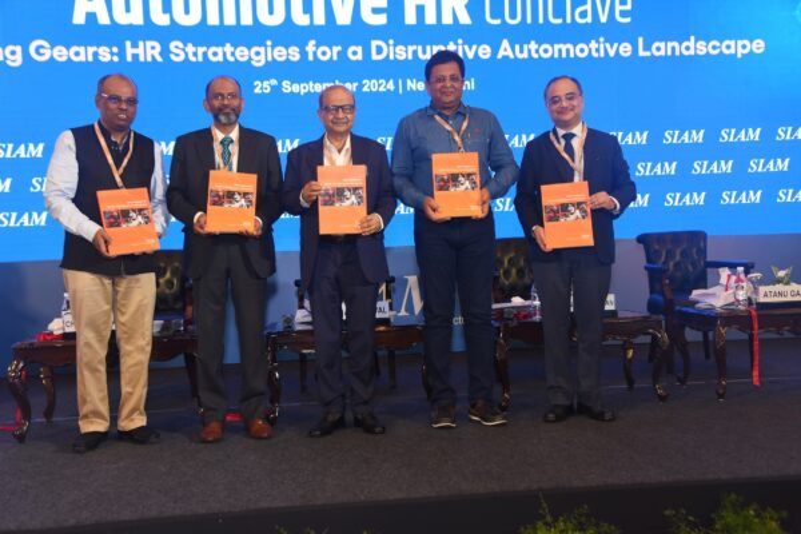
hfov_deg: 50.7
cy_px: 267
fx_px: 845
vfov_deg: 35.1
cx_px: 400
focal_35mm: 38
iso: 2500
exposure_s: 1/125
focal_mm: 38
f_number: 5.6
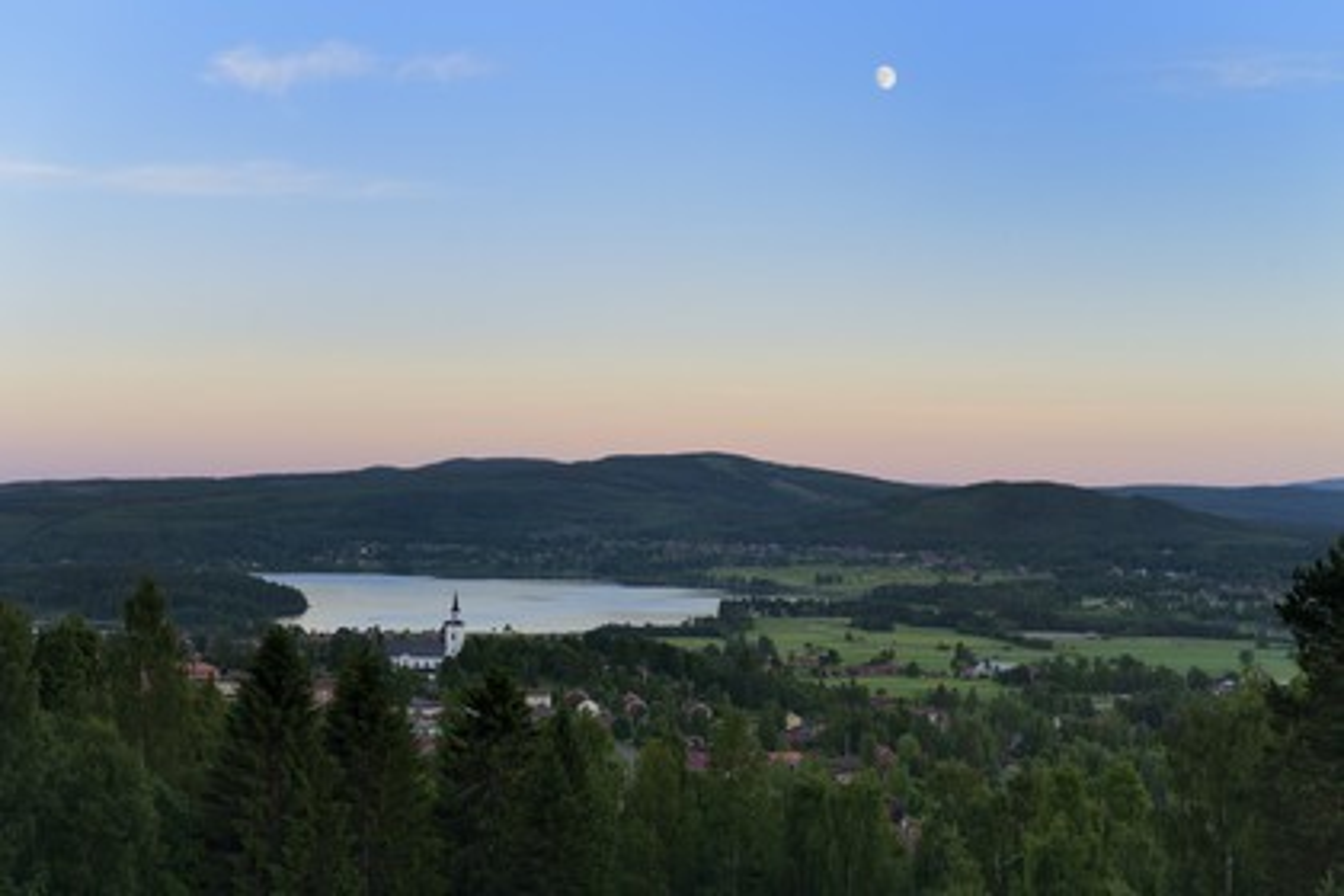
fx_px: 2240
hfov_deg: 33.4
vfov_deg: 22.6
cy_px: 448
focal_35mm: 60
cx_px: 672
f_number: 7.1
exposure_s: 1/400
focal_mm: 60
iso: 1000
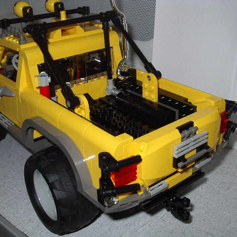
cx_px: 119
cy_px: 118
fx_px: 349
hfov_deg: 37.6
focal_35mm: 45
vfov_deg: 37.6
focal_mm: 5.8
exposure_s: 1/60
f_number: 4.8
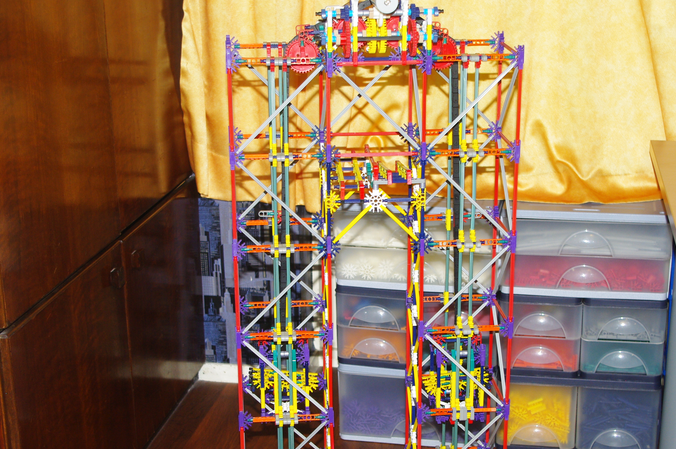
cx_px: 360
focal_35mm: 69
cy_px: 312
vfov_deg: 19.6
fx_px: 1294
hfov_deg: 29.3
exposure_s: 1/45
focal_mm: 30.63
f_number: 4
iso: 400
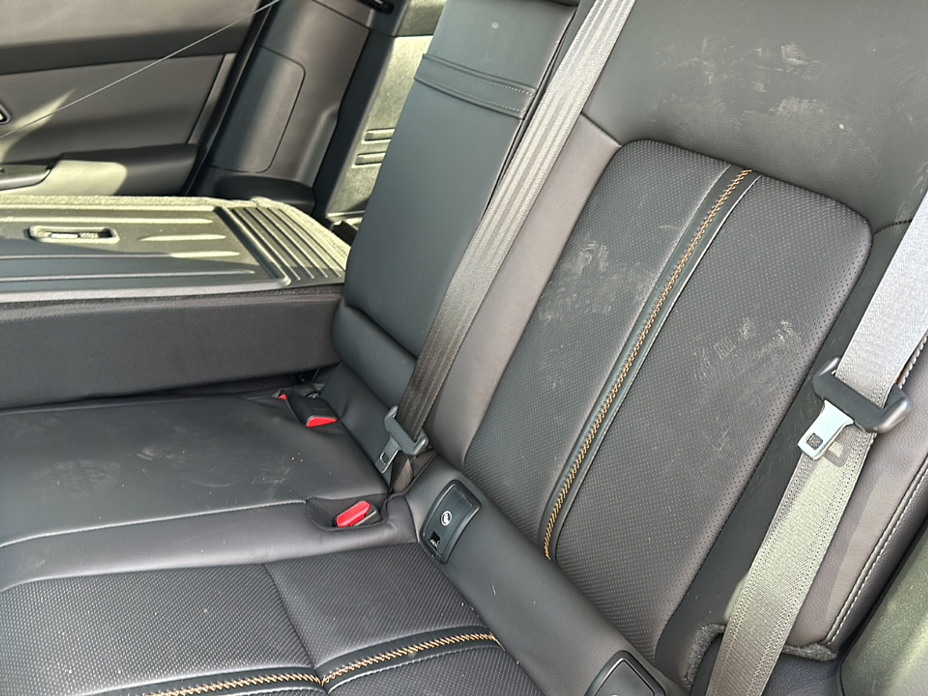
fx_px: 670
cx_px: 464
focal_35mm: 25
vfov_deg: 54.9
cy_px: 348
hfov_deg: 69.4
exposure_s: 1/74
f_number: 1.78
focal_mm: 6.86
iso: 125
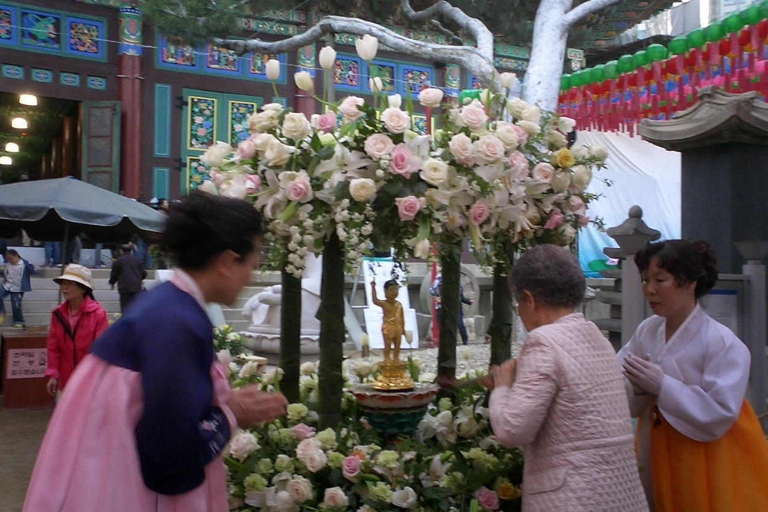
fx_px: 832
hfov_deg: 49.6
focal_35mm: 39
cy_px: 275
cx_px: 387
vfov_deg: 34.2
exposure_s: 1/20
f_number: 3.5
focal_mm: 5.6
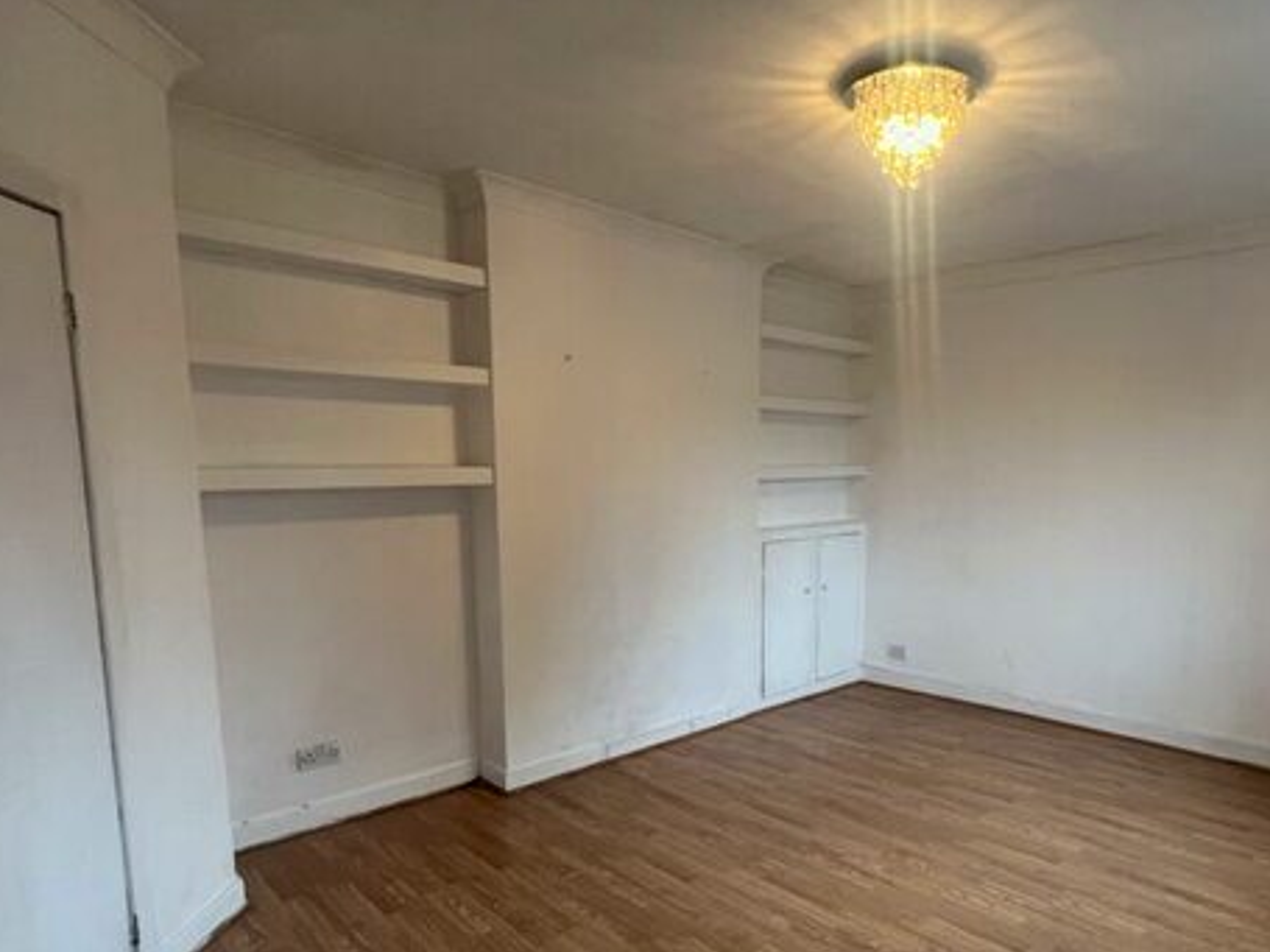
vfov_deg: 65.3
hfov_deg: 80.5
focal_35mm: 20
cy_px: 571
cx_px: 779
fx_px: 734
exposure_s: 1/100
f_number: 1.8
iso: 125
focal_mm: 1.57
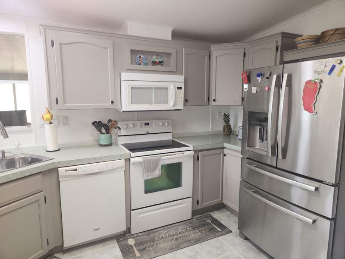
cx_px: 172
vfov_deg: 58.9
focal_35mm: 23
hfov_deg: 73.9
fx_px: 229
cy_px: 130
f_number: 1.8
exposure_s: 1/60
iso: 100
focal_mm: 5.4
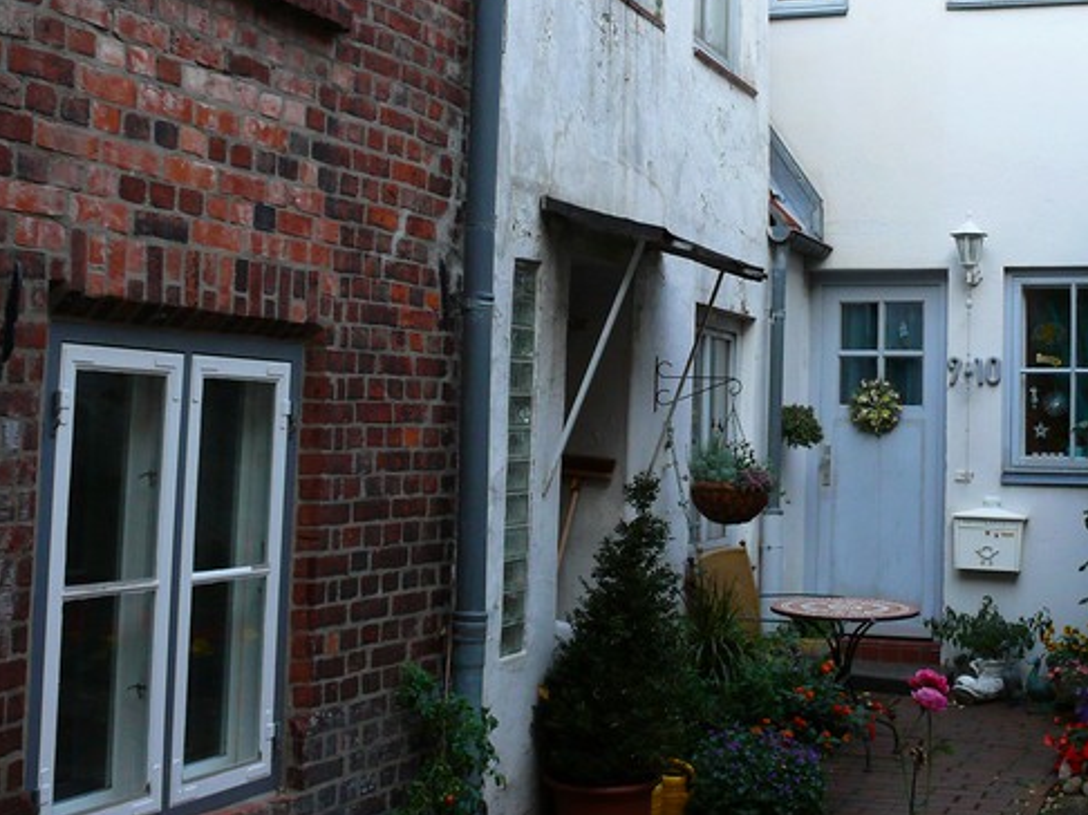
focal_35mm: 54
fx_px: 1696
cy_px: 273
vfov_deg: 26.9
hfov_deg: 35.3
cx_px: 712
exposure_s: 1/80
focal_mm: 7.4
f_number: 2.8
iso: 200
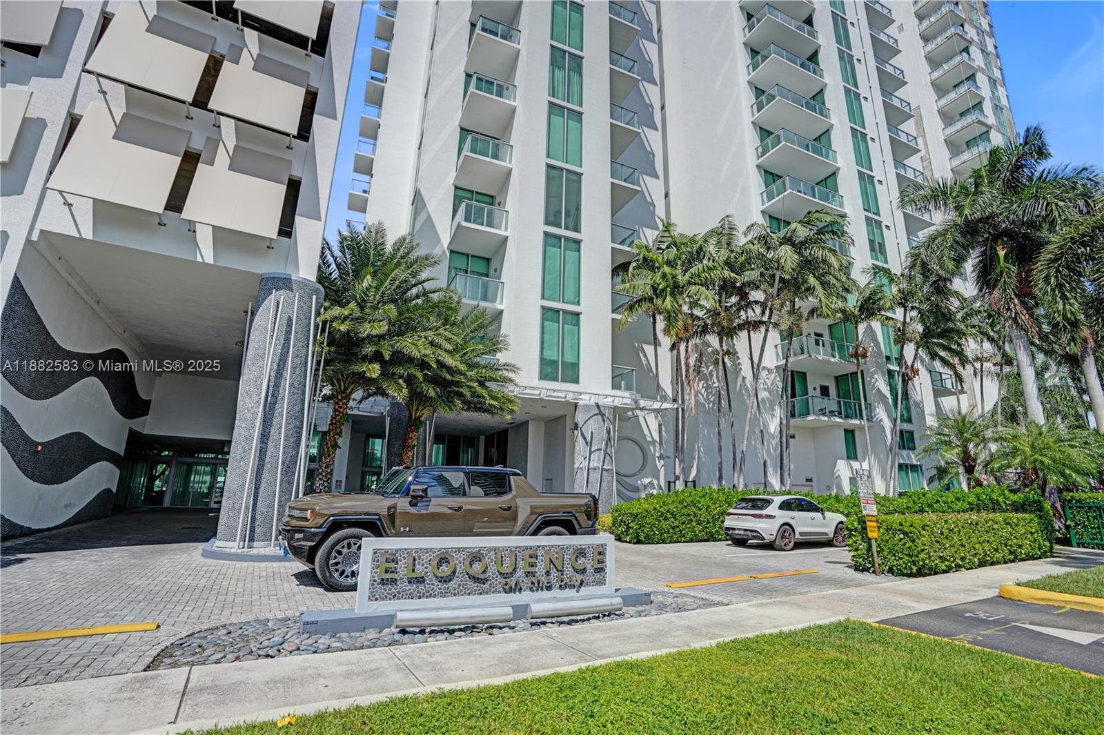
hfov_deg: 96.8
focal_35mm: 16
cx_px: 552
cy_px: 368
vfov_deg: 73.7
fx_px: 490
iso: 50
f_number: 6.3
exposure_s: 1/320
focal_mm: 16
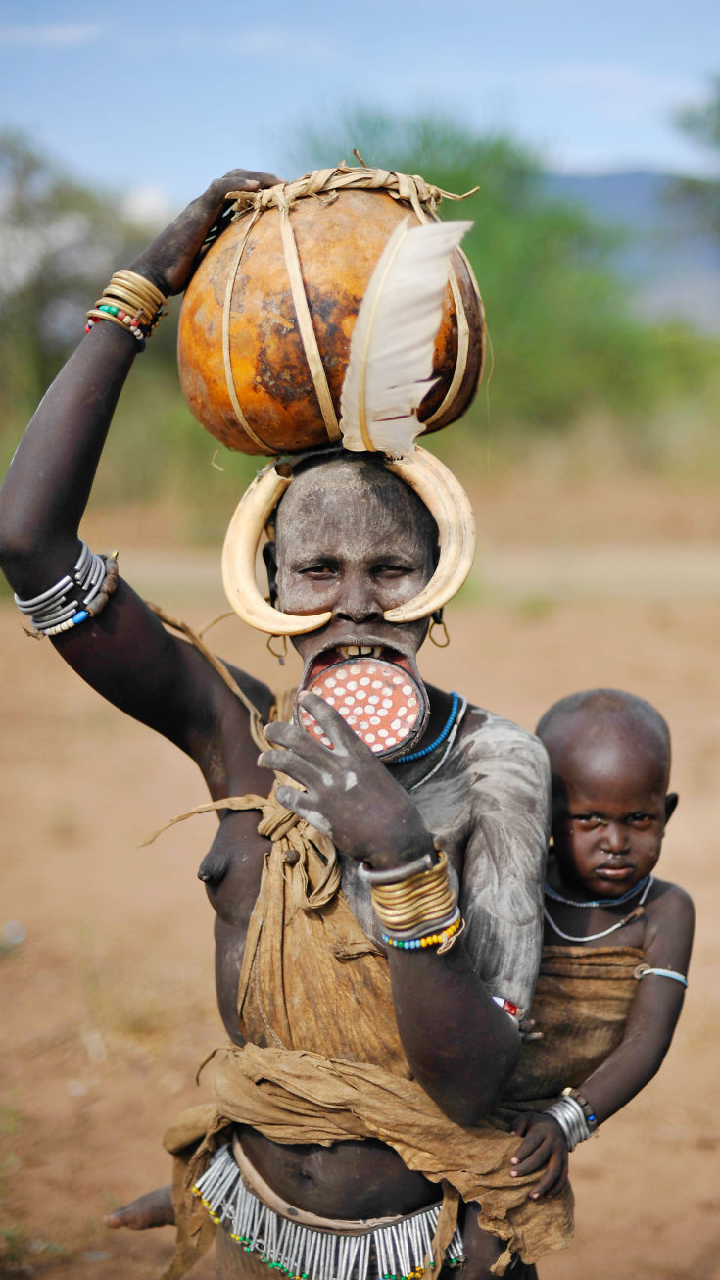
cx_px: 383
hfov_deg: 22.6
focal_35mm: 53
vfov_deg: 39.2
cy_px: 635
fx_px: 1798
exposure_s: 1/6400
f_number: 1.8
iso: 200
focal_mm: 50
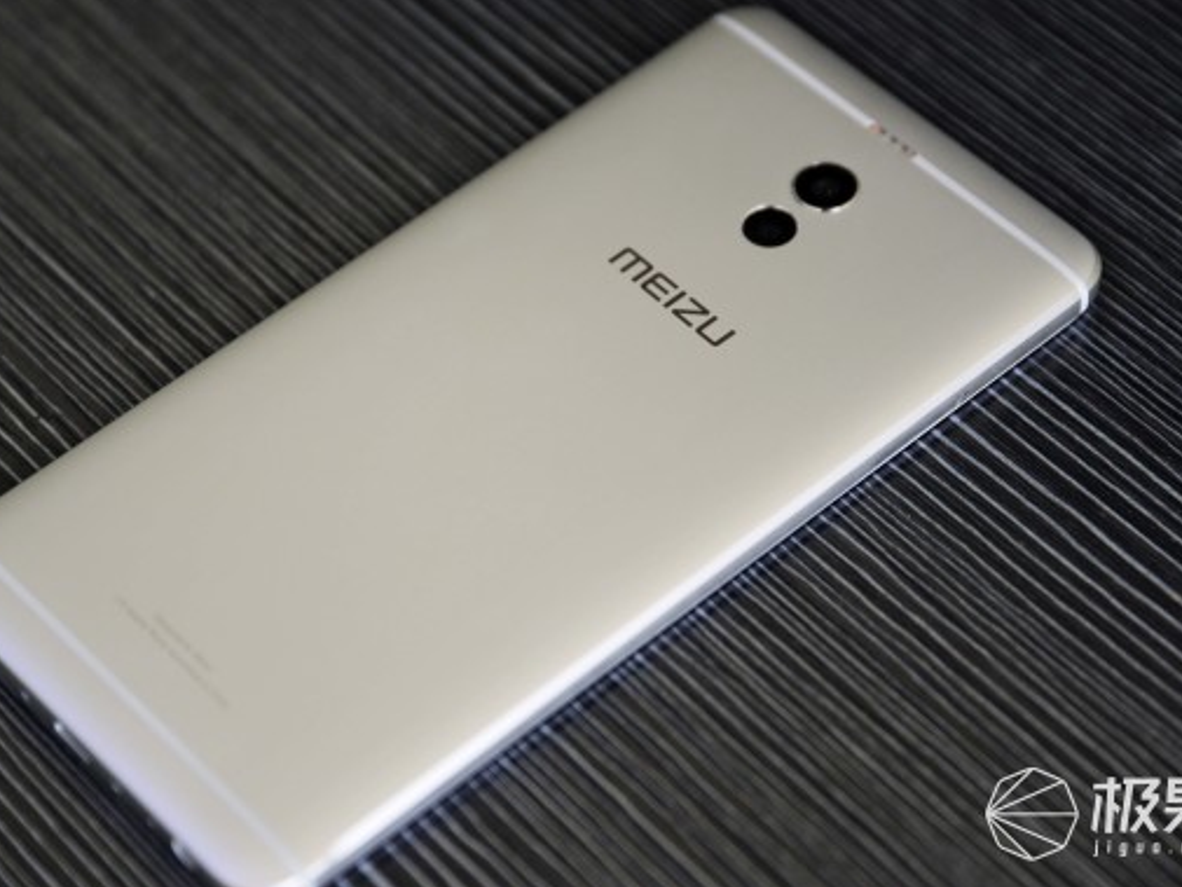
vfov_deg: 11.6
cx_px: 527
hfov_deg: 15.4
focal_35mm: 128
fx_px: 4372
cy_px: 408
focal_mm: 105
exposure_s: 1/50
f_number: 4
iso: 1000
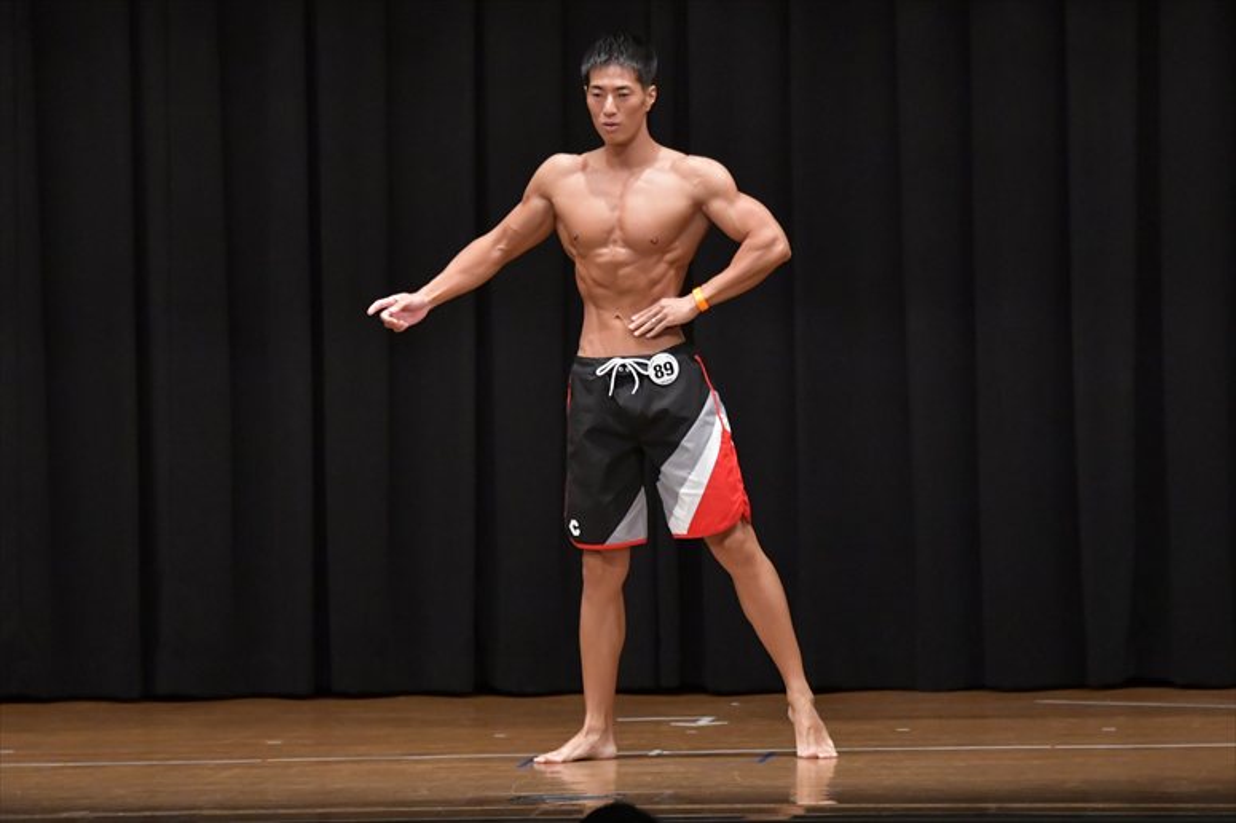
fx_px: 7721
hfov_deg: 9.2
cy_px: 412
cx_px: 618
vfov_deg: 6.1
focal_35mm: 225
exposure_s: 1/400
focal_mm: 150
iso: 6400
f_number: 5.6
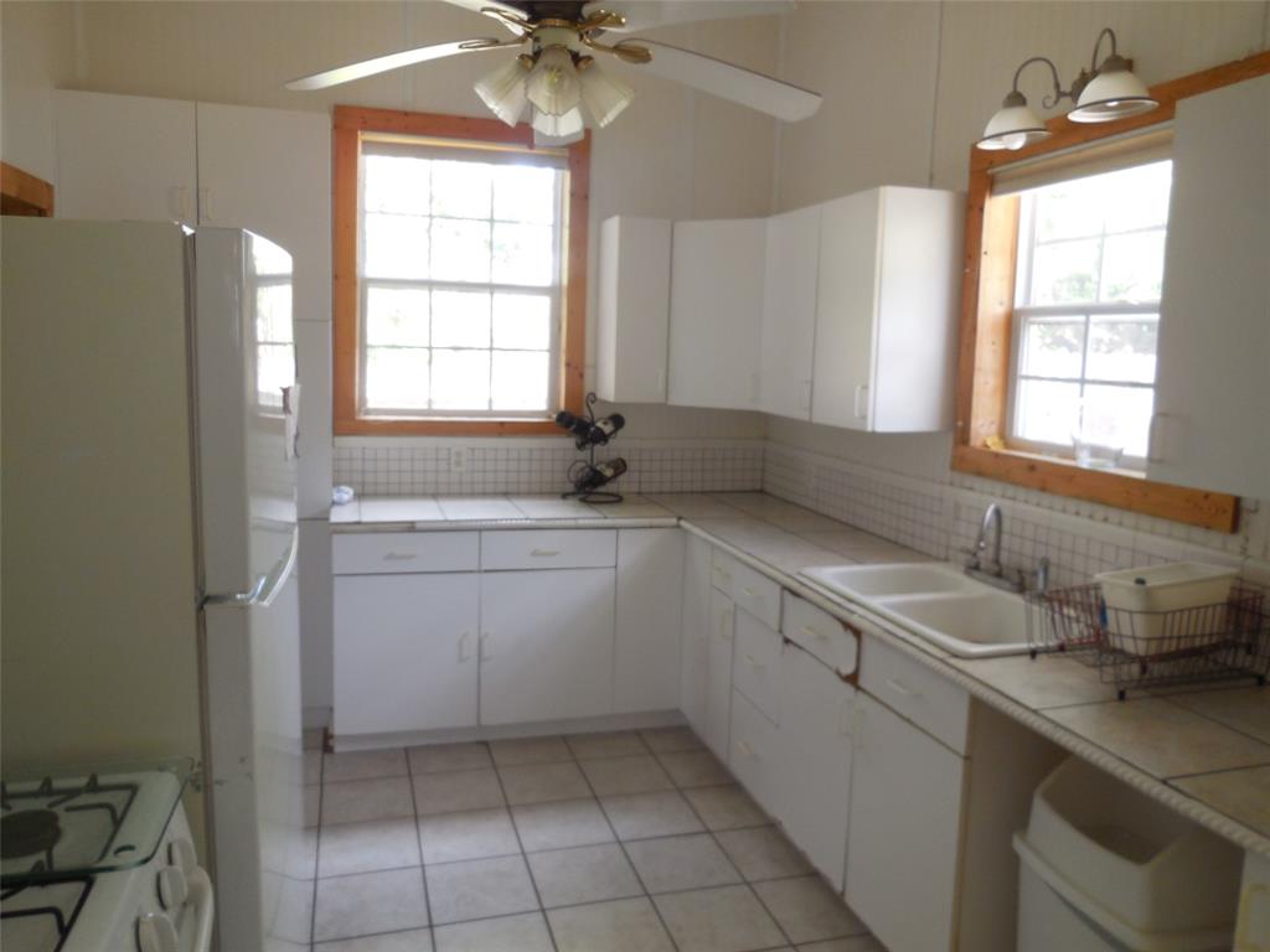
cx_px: 635
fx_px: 917
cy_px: 476
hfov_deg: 69.4
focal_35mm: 25
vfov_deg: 54.9
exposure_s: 1/30
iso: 160
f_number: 3.1
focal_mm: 4.5
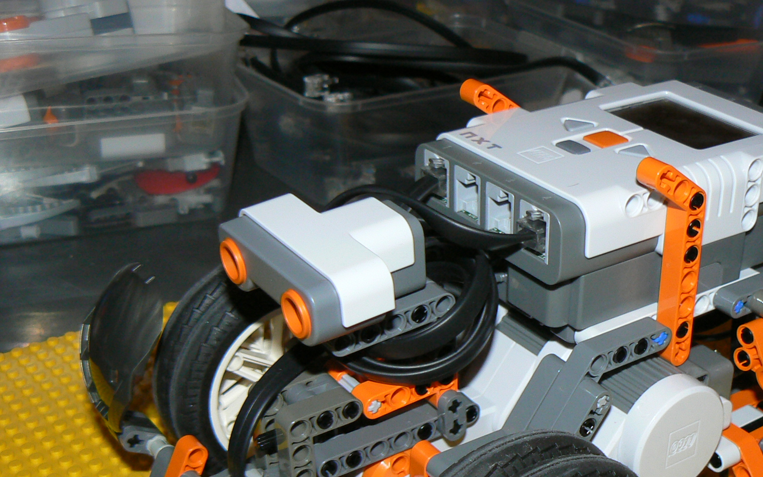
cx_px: 490
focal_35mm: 56
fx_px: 1164
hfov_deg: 36.0
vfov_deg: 22.6
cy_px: 419
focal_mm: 6
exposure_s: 1/30
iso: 100
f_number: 2.8
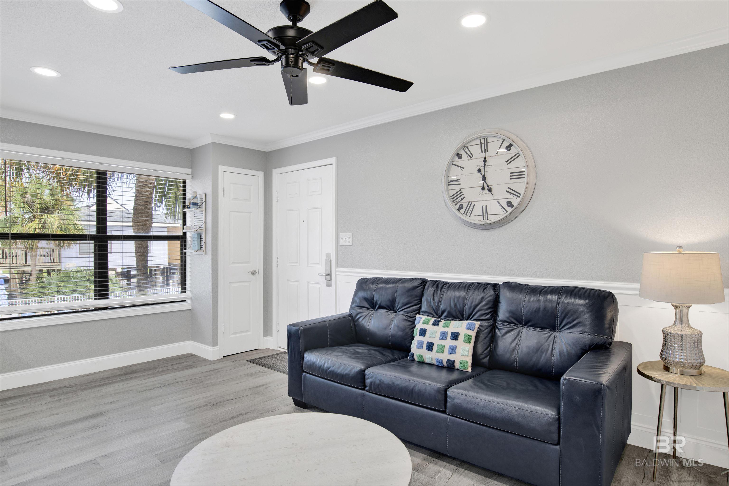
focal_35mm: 20
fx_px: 405
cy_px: 243
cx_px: 364
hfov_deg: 84.0
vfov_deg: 61.9
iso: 200
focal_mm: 20
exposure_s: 1/13
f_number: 11
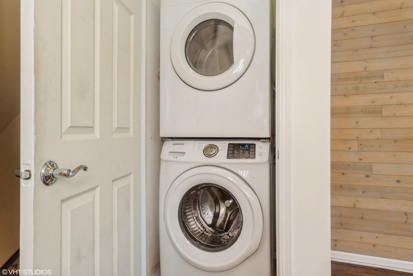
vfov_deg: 53.1
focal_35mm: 24
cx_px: 206
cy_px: 138
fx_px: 275
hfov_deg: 73.7
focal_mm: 24
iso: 200
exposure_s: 1/80
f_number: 8
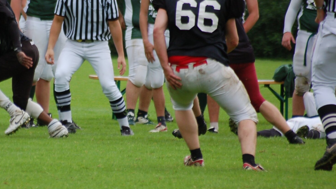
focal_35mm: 705
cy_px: 88
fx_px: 6282
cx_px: 89
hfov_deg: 3.1
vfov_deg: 1.7
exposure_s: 1/640
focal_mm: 300
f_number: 5.6
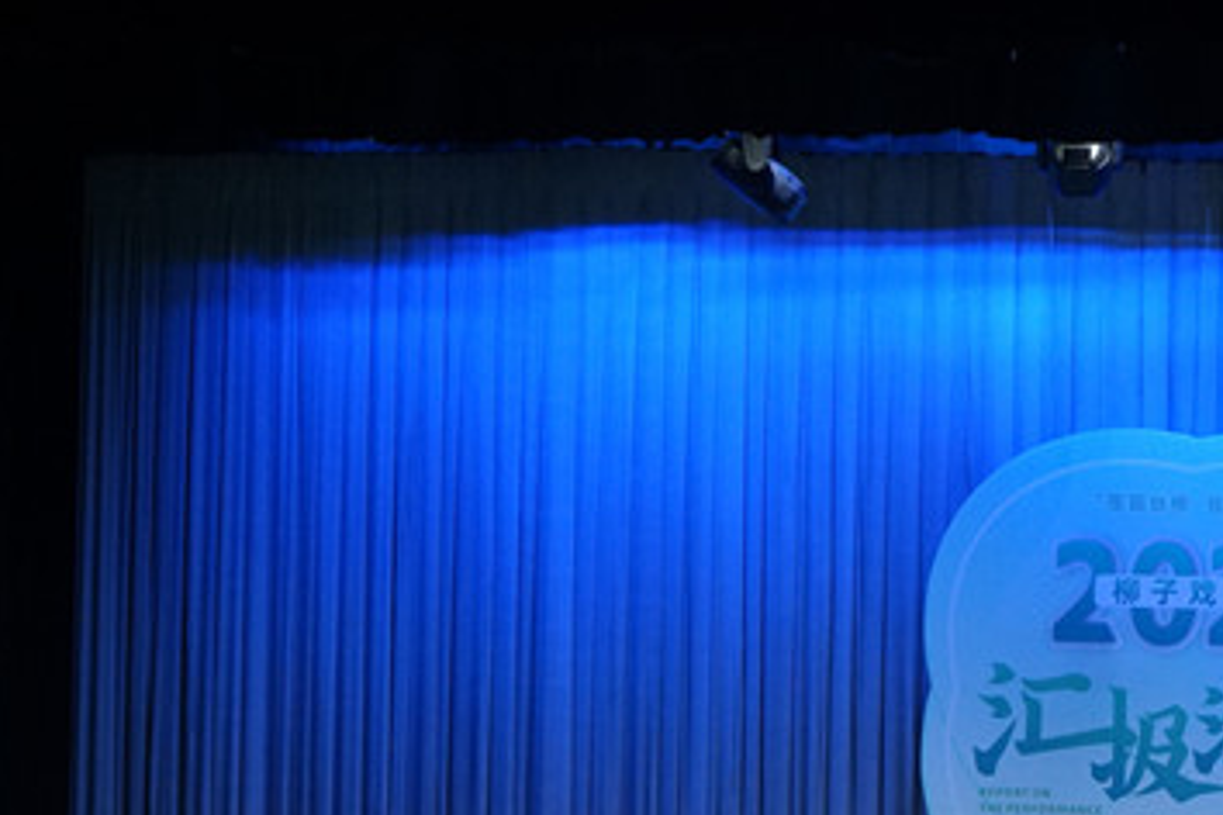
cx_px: 1144
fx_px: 2684
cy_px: 851
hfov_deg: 24.8
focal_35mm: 79
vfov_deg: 16.8
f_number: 5
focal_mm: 35
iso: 1600
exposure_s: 1/250
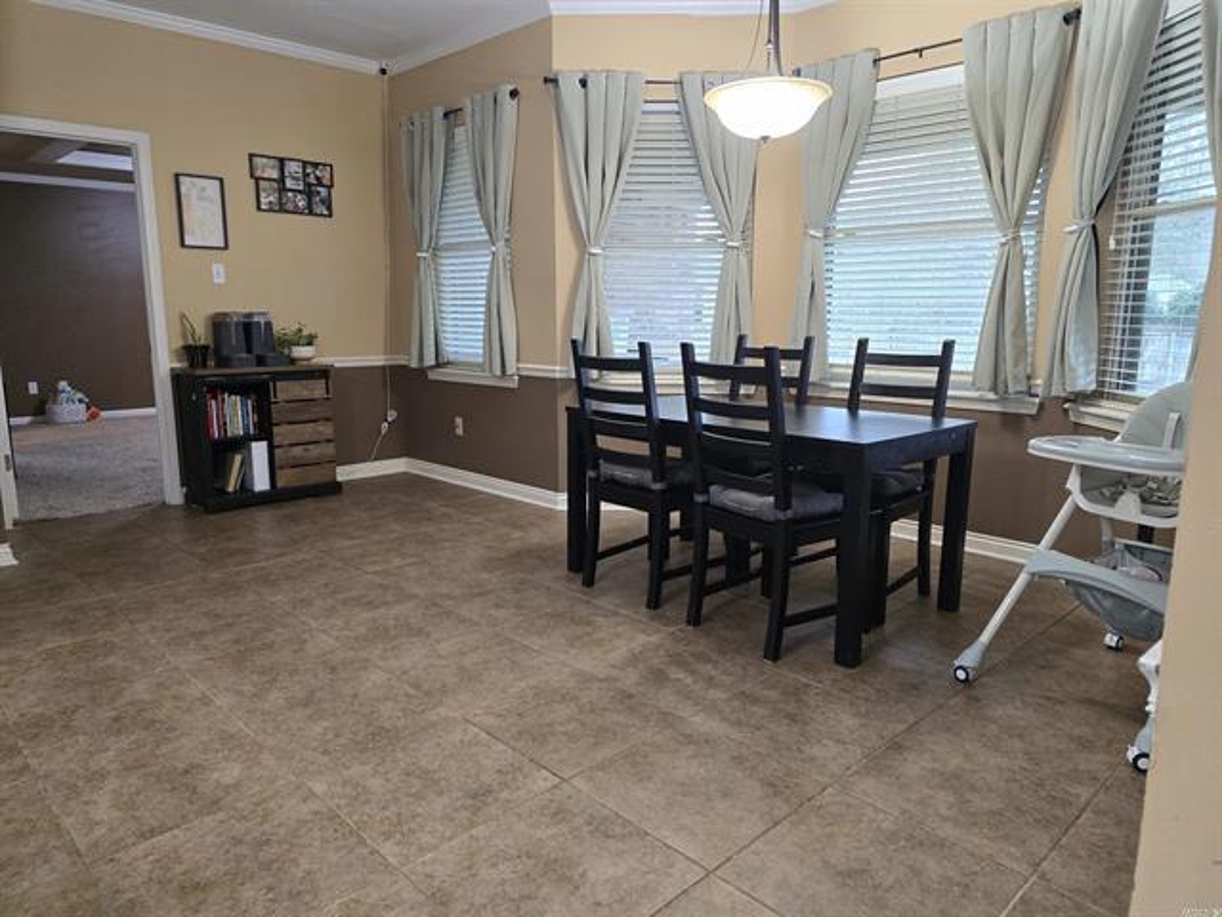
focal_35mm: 23
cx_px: 611
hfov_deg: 73.9
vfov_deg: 58.9
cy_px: 458
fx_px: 812
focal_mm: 6.3
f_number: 1.7
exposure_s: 1/120
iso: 1000
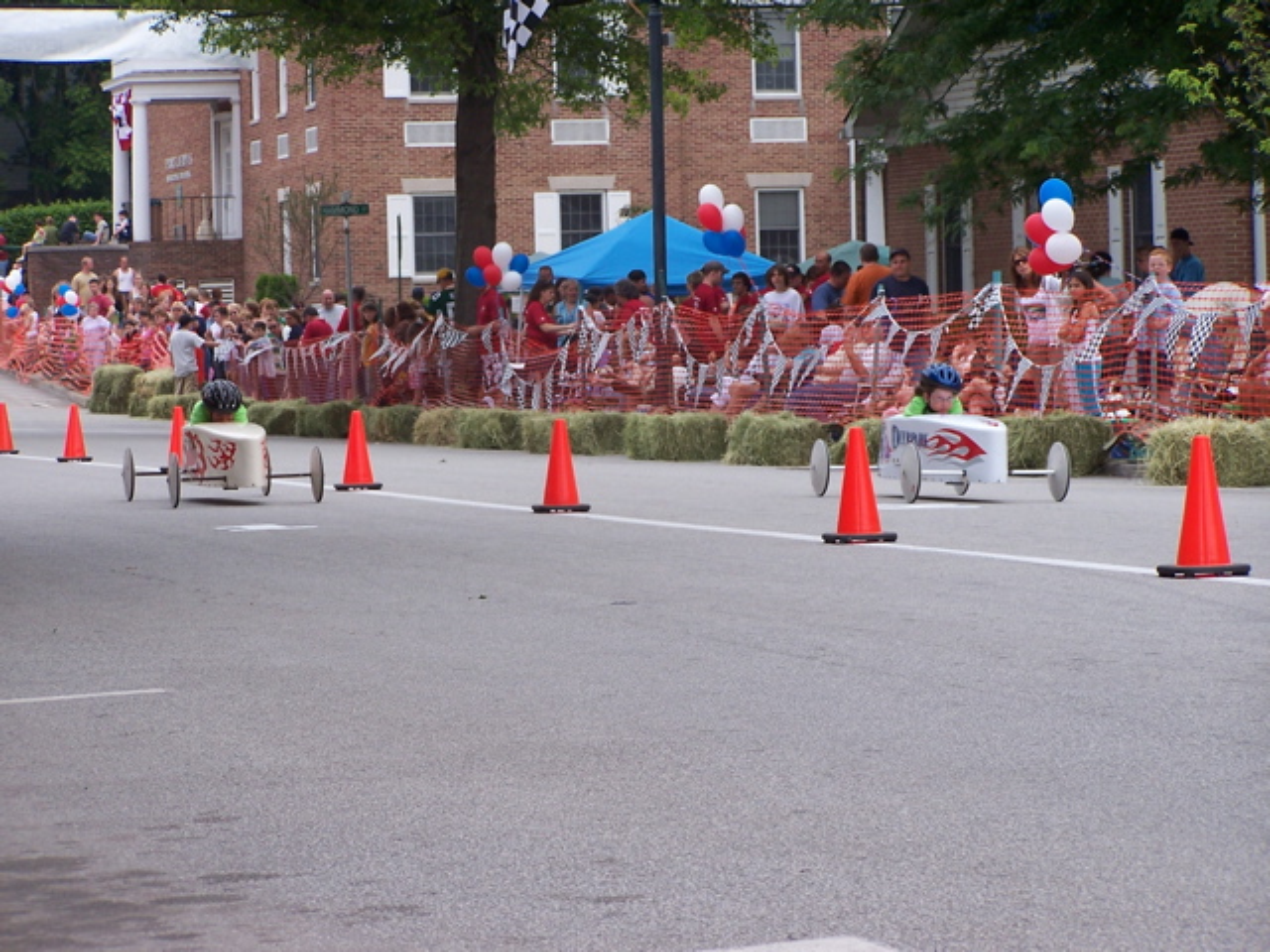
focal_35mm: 139
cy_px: 476
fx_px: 5100
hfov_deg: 14.2
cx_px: 635
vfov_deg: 10.7
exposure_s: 1/500
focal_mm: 23.1
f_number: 3.2
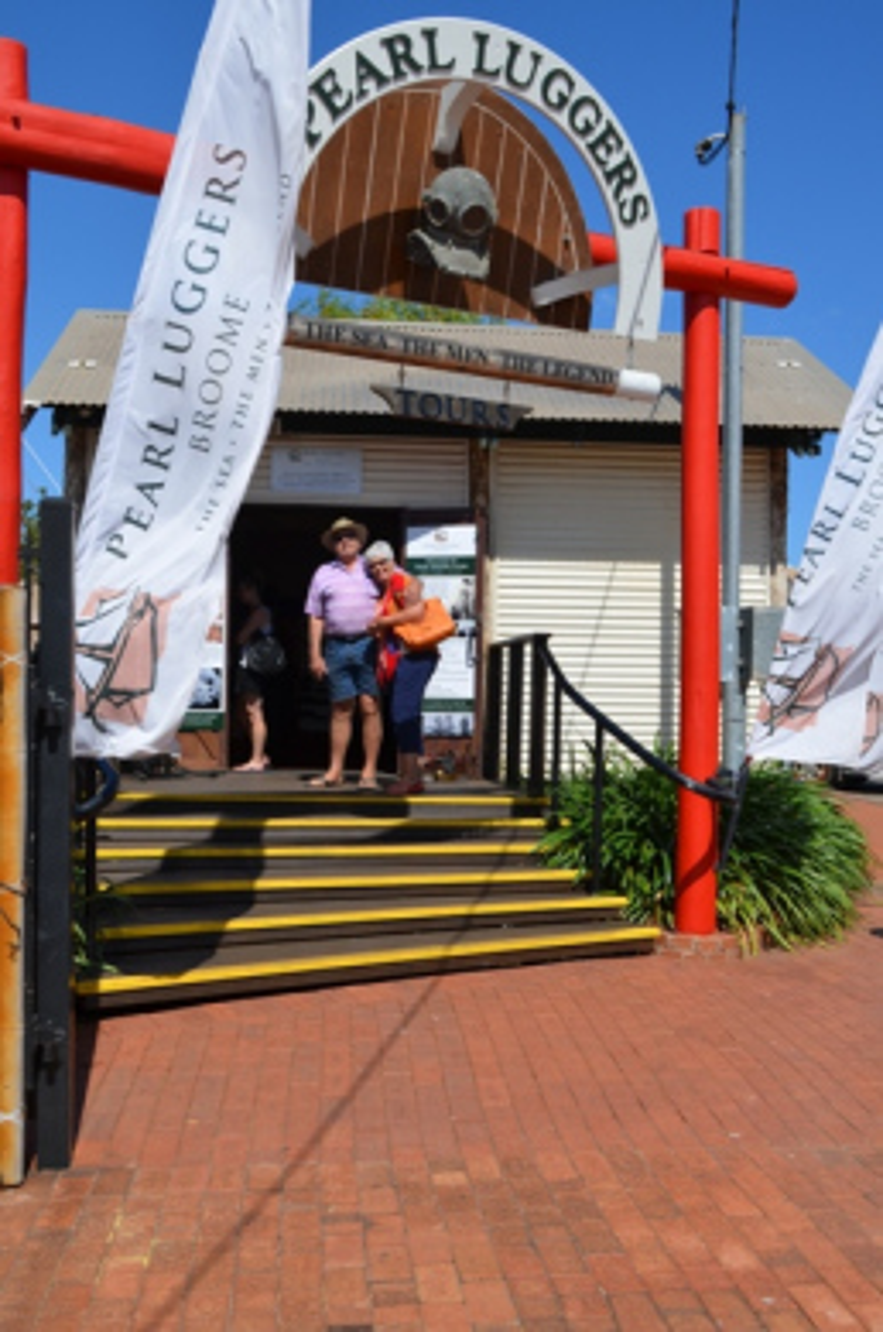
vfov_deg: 53.2
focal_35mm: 36
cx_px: 442
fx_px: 1329
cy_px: 666
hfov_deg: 36.7
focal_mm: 24
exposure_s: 1/320
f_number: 9
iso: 100
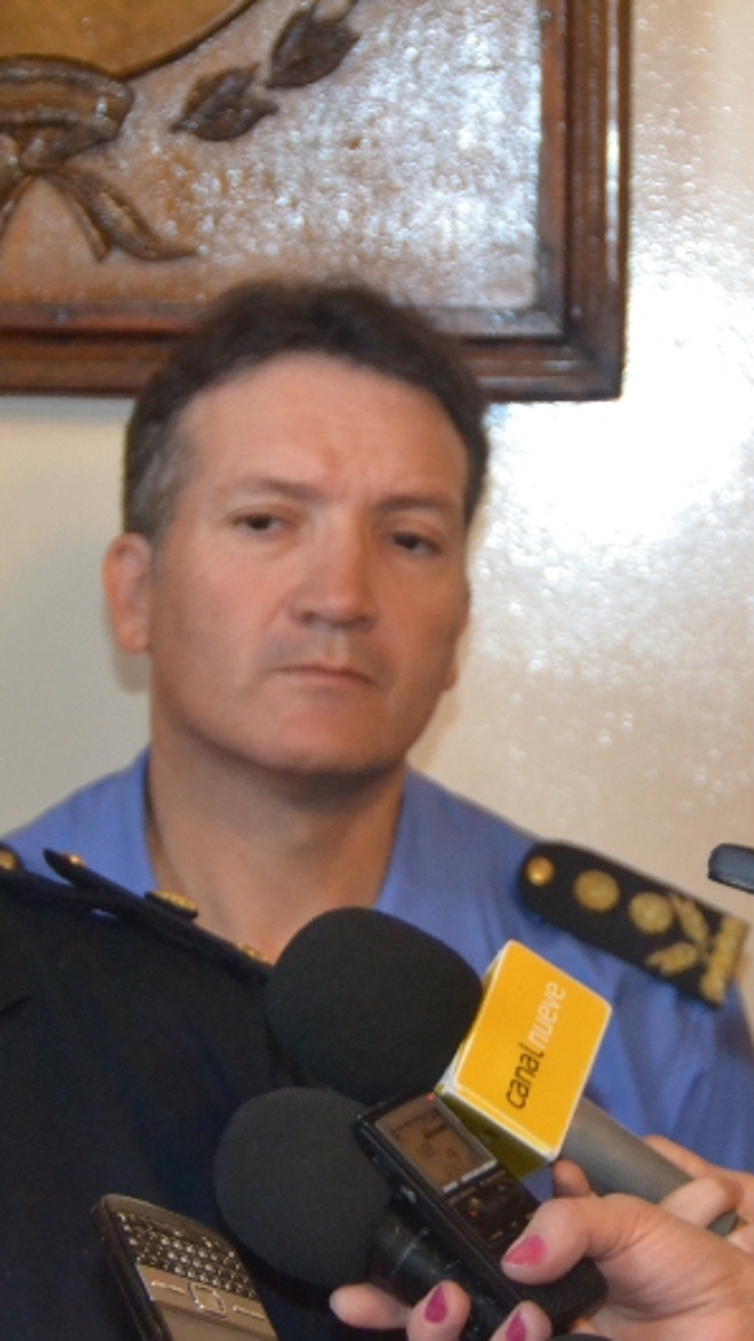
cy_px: 674
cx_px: 536
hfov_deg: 7.8
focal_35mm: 155
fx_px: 5502
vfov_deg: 13.9
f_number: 5
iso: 2800
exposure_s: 1/60
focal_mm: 65
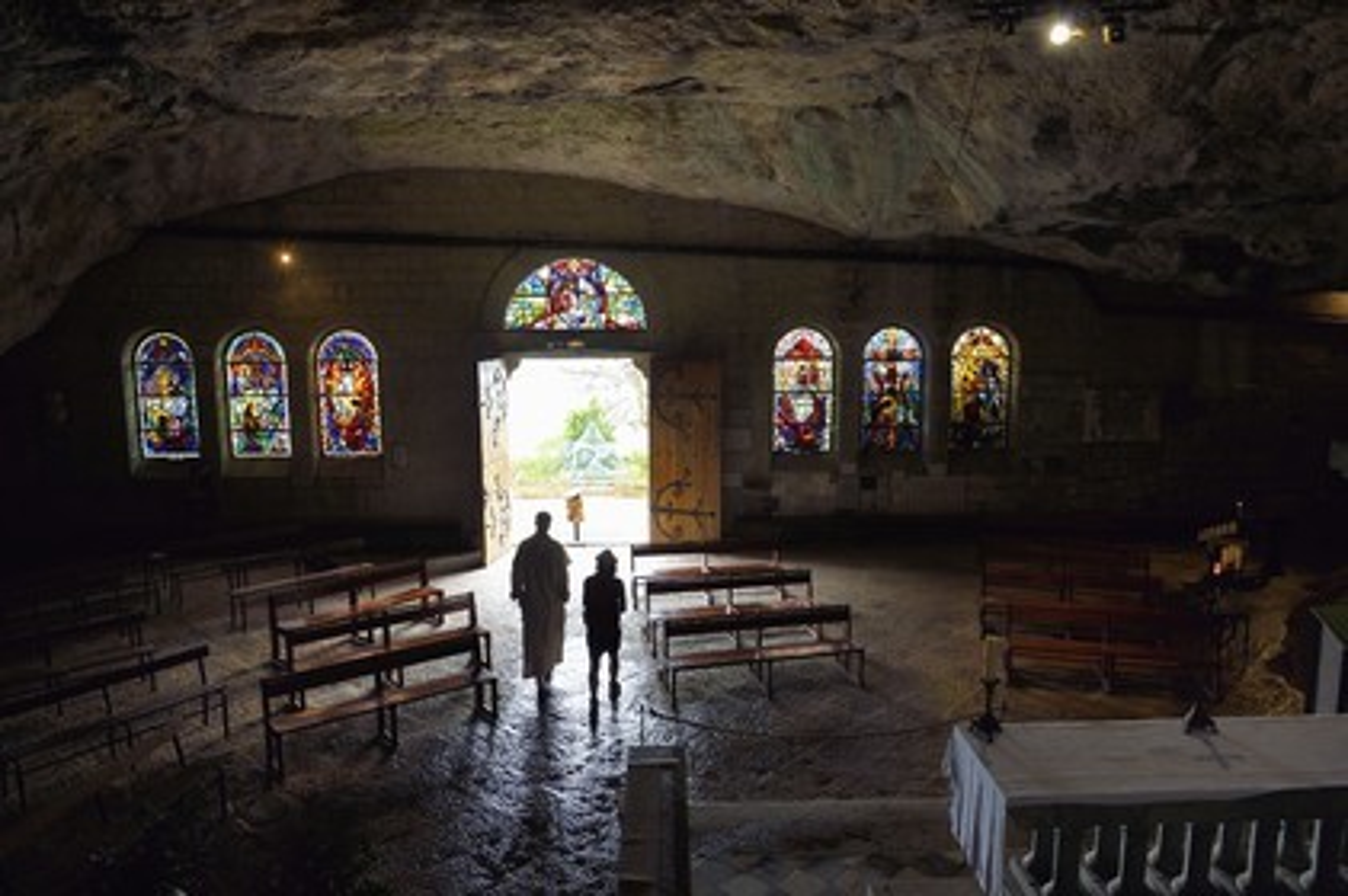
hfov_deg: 73.8
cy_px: 448
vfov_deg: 53.1
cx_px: 674
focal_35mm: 24
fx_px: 898
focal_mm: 24
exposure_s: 1/40
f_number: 7.1
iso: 800
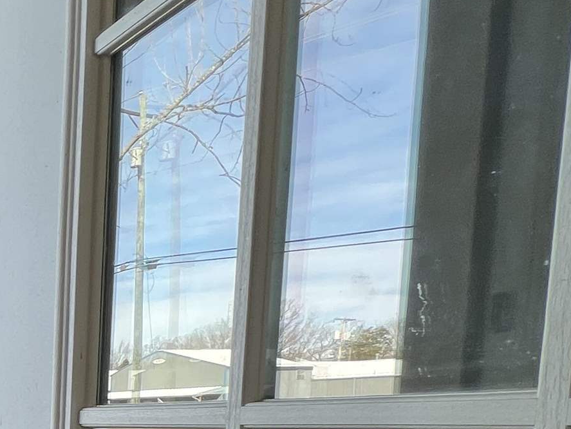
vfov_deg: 28.3
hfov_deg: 24.8
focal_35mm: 45
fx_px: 743
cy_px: 507
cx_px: -384
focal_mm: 1.57
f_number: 1.8
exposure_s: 1/60
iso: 32
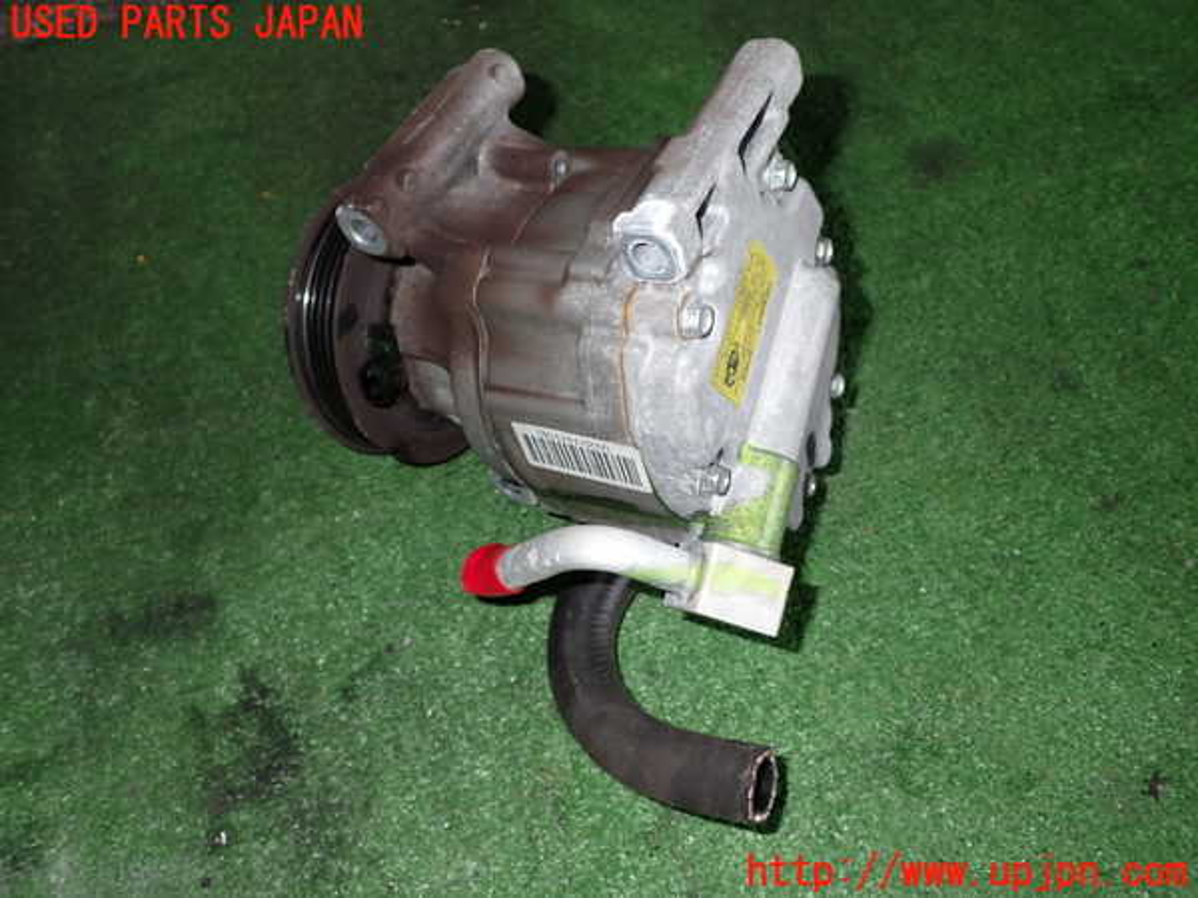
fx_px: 1038
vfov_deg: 46.8
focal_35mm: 30
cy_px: 449
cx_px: 599
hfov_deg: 60.0
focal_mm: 5.4
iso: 200
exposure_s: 1/30
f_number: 6.3
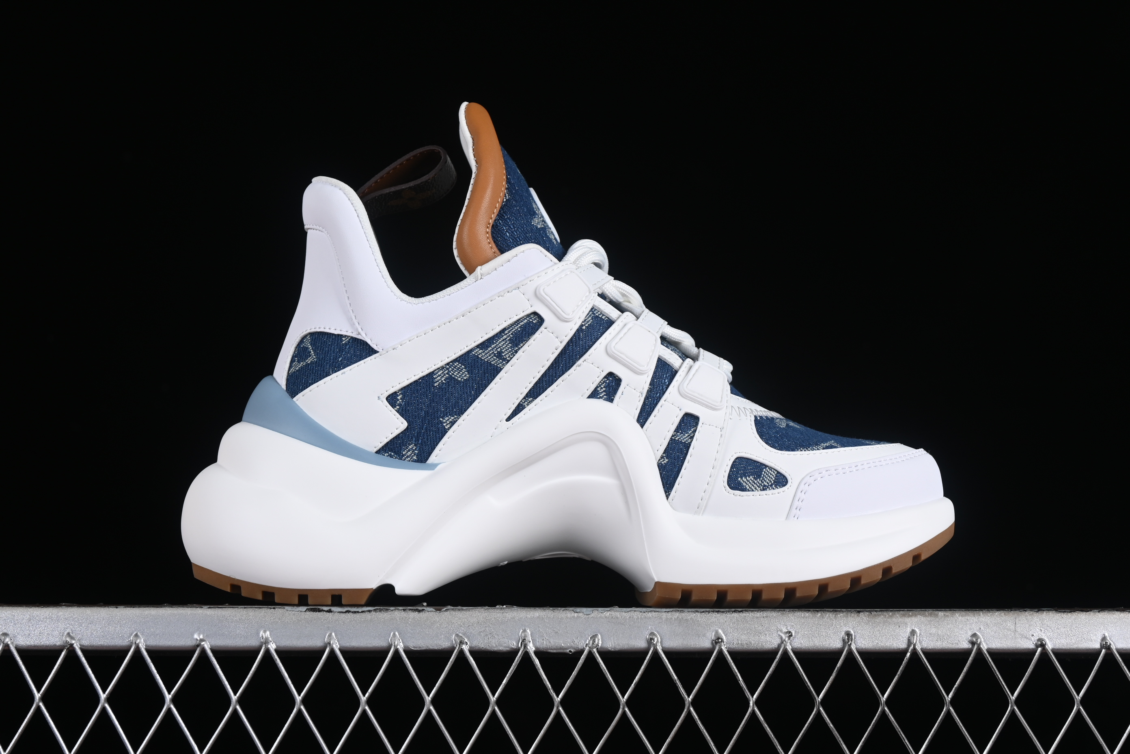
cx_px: 565
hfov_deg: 27.0
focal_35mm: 75
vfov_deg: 18.2
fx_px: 2354
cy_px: 377
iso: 160
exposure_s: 1/80
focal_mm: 50
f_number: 8
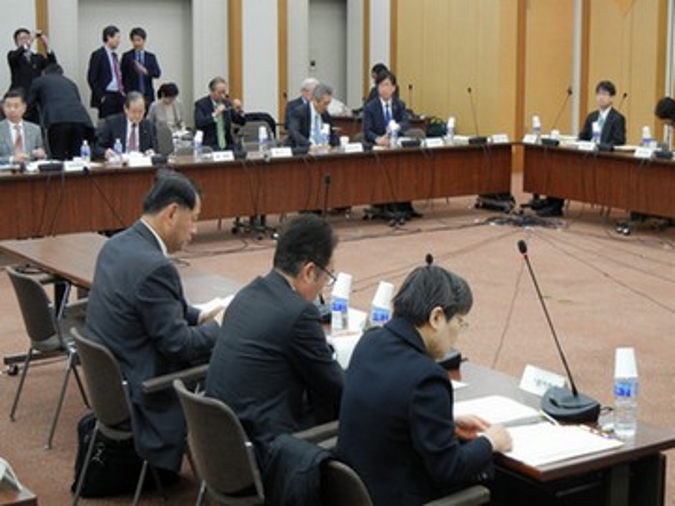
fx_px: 1150
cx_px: 338
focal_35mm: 59
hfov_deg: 32.7
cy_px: 253
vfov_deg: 24.8
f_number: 4
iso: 230
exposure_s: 1/30
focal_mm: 10.6
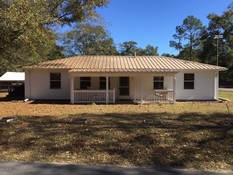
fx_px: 195
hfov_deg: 61.7
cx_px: 116
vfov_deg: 48.2
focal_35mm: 29
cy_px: 88
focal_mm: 4.15
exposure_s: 1/1276
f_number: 2.2
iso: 32
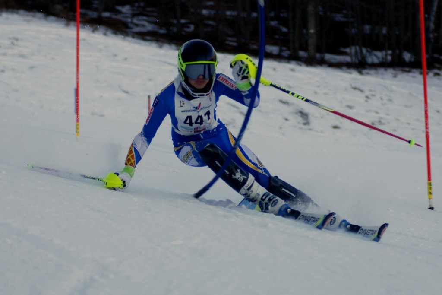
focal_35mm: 129
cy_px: 148
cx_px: 221
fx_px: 1584
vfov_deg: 10.6
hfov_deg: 15.9
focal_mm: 86
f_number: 3.5
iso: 125
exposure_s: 1/640
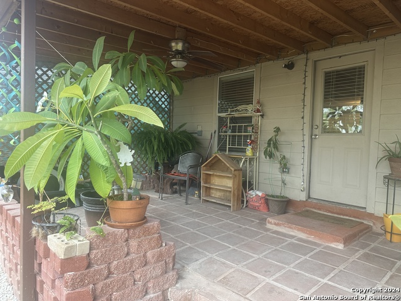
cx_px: 200
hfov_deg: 71.6
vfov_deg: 56.8
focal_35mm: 24
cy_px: 150
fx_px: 278
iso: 100
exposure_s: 1/121
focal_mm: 6.86
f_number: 1.78
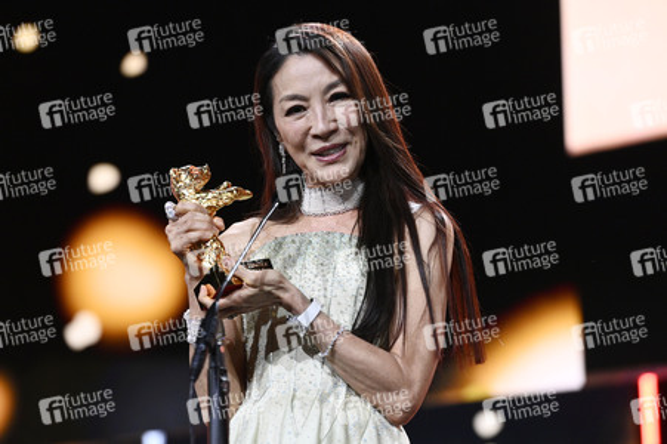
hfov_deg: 10.3
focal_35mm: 200
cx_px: 334
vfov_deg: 6.9
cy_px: 222
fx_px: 3703
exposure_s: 1/250
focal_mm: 200
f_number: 5
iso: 4000
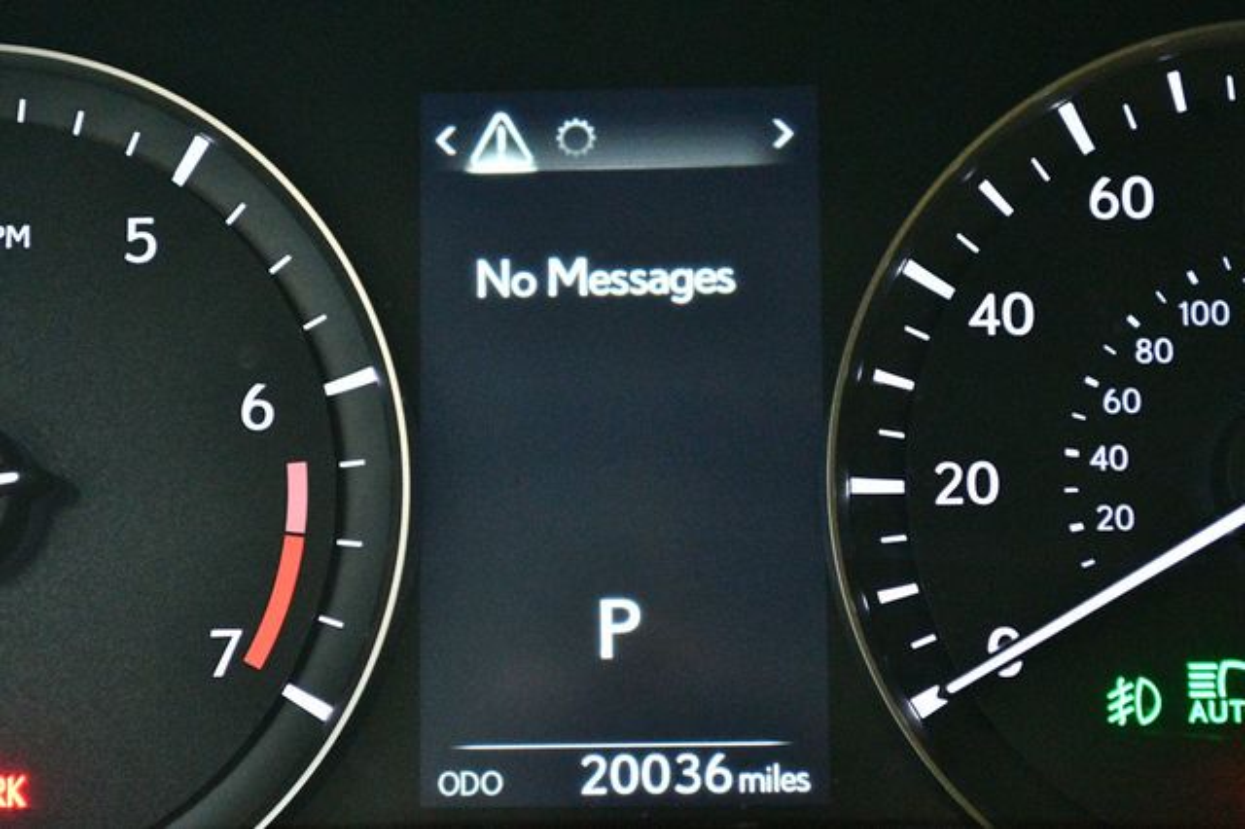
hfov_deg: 24.8
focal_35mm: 82
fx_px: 2834
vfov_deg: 16.6
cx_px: 622
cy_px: 414
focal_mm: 55
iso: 12800
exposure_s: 1/20
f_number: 5.6
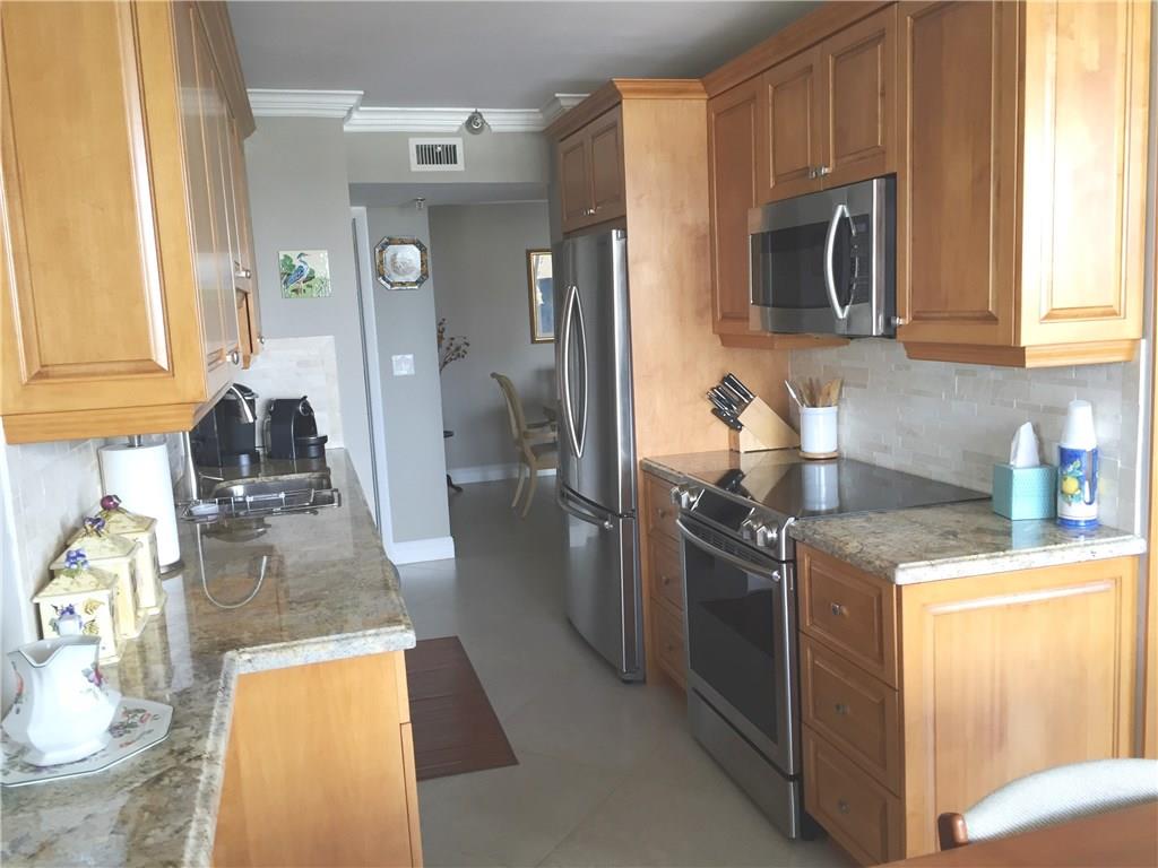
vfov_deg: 48.2
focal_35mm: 29
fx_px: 970
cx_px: 579
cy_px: 434
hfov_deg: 61.7
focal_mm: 4.15
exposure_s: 1/30
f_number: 2.2
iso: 64
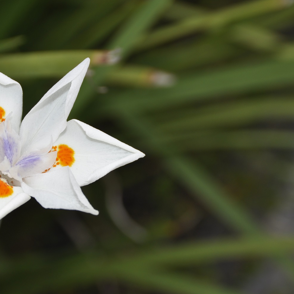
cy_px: 147
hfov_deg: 11.3
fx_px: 1480
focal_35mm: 154
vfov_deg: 11.3
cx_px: 76
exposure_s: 1/200
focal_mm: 80
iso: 200
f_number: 11
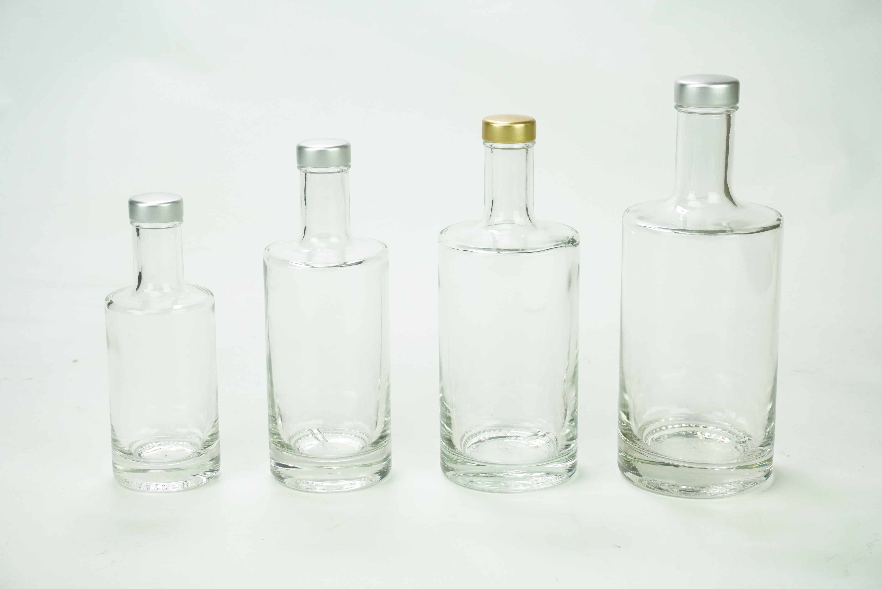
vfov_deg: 21.1
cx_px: 441
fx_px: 1581
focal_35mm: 64
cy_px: 294
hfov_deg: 31.2
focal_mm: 43
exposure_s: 1/250
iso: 1600
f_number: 6.3
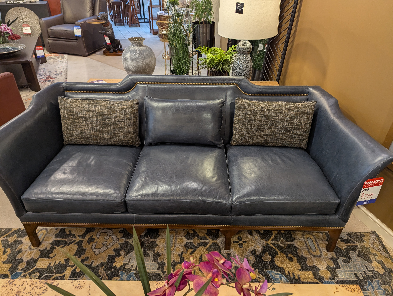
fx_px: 273
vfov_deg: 56.9
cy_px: 148
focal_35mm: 24
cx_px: 196
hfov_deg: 71.5
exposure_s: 1/120
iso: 286
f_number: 1.85
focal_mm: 6.81
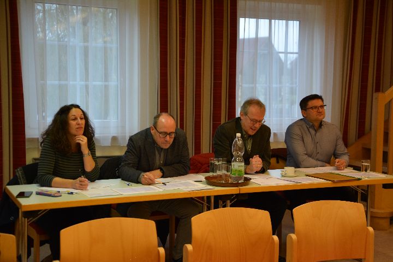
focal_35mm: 52
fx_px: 573
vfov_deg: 25.8
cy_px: 131
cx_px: 196
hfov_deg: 37.9
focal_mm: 35
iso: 640
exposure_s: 1/60
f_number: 4.5
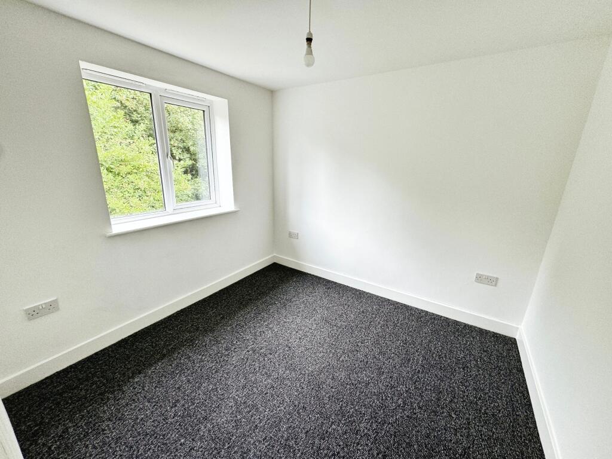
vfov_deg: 85.7
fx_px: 248
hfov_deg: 102.1
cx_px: 306
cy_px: 230
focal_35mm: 14
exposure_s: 1/99
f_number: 2.2
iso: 100
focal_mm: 2.22
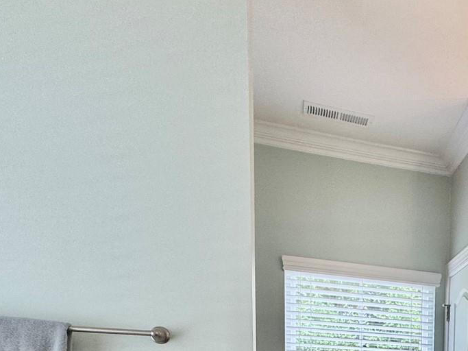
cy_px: 468
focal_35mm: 42
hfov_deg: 37.6
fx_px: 568
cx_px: 512
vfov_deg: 27.9
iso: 100
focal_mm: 2.22
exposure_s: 1/120
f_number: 2.2
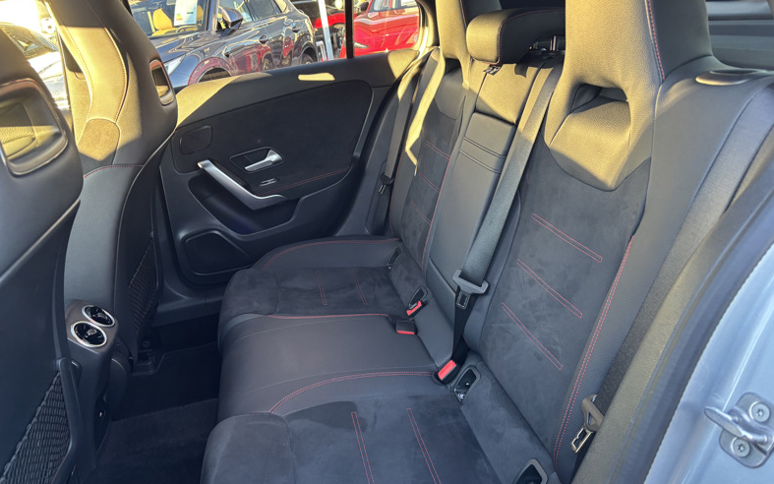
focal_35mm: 28
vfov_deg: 44.5
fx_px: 591
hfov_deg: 66.5
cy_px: 259
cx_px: 391
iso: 200
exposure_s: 1/60
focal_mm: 5.96
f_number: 1.6
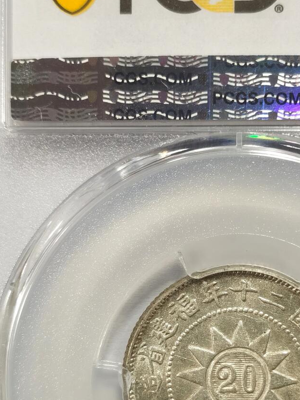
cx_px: 236
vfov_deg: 16.9
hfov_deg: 12.7
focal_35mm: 116
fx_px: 1341
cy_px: 262
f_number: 16
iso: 100
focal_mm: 5.56
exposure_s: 1/100
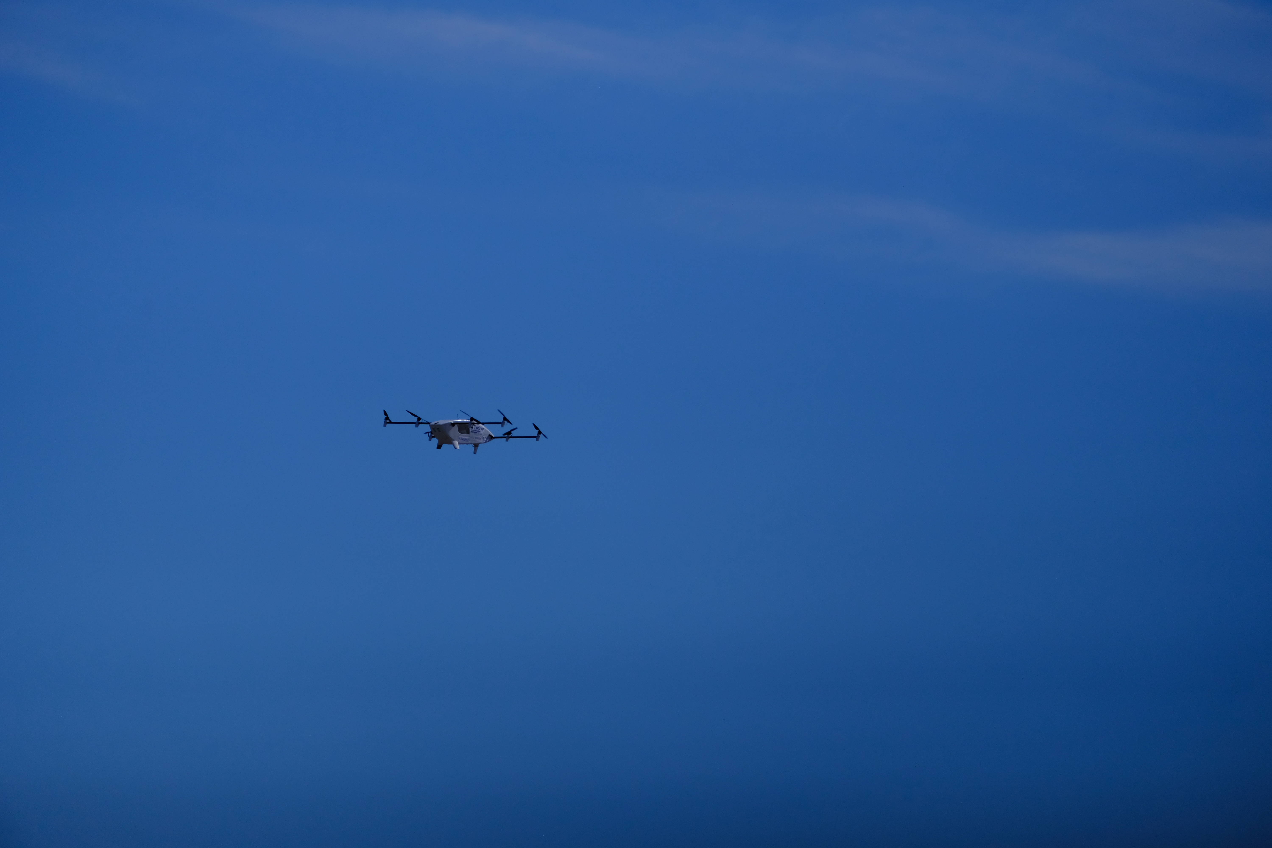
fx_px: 10599
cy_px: 424
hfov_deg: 6.9
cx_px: 636
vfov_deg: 4.6
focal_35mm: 300
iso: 400
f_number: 4.8
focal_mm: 200
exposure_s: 1/7000
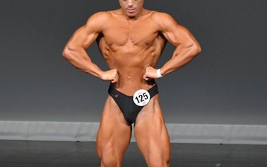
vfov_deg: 2.0
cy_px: 127
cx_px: 118
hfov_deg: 3.2
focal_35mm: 658
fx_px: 4787
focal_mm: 210
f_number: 5.6
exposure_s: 1/400
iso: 4000
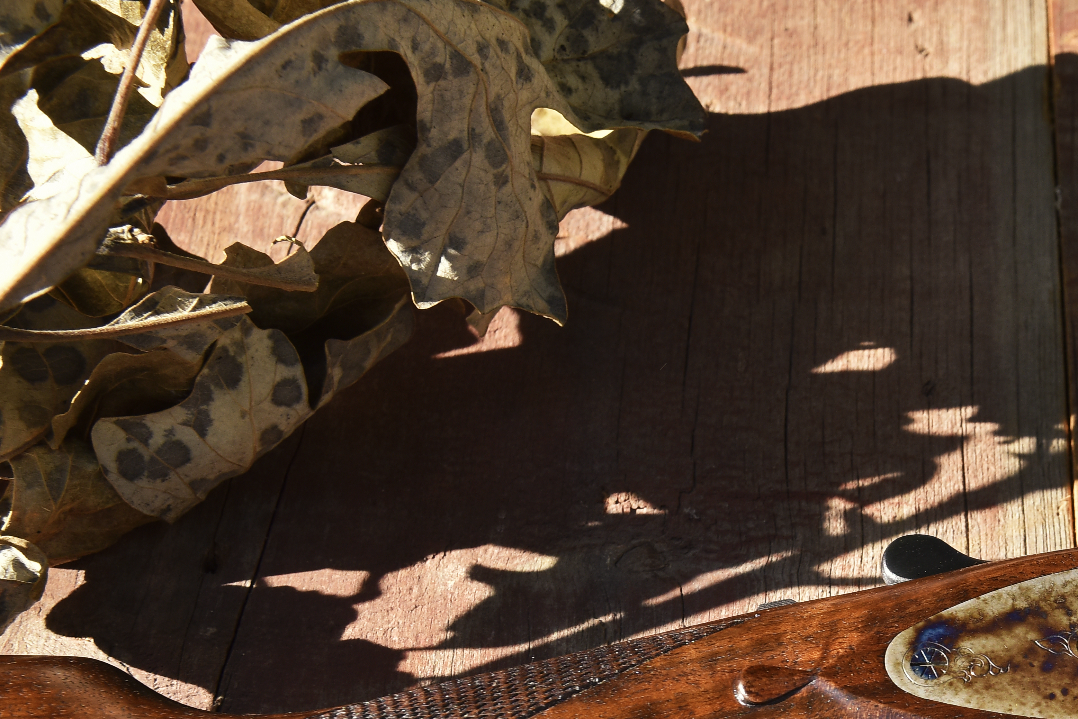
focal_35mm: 104
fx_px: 3115
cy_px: 800
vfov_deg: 12.9
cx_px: 1185
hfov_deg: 18.9
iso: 200
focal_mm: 44
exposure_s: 1/100
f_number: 10
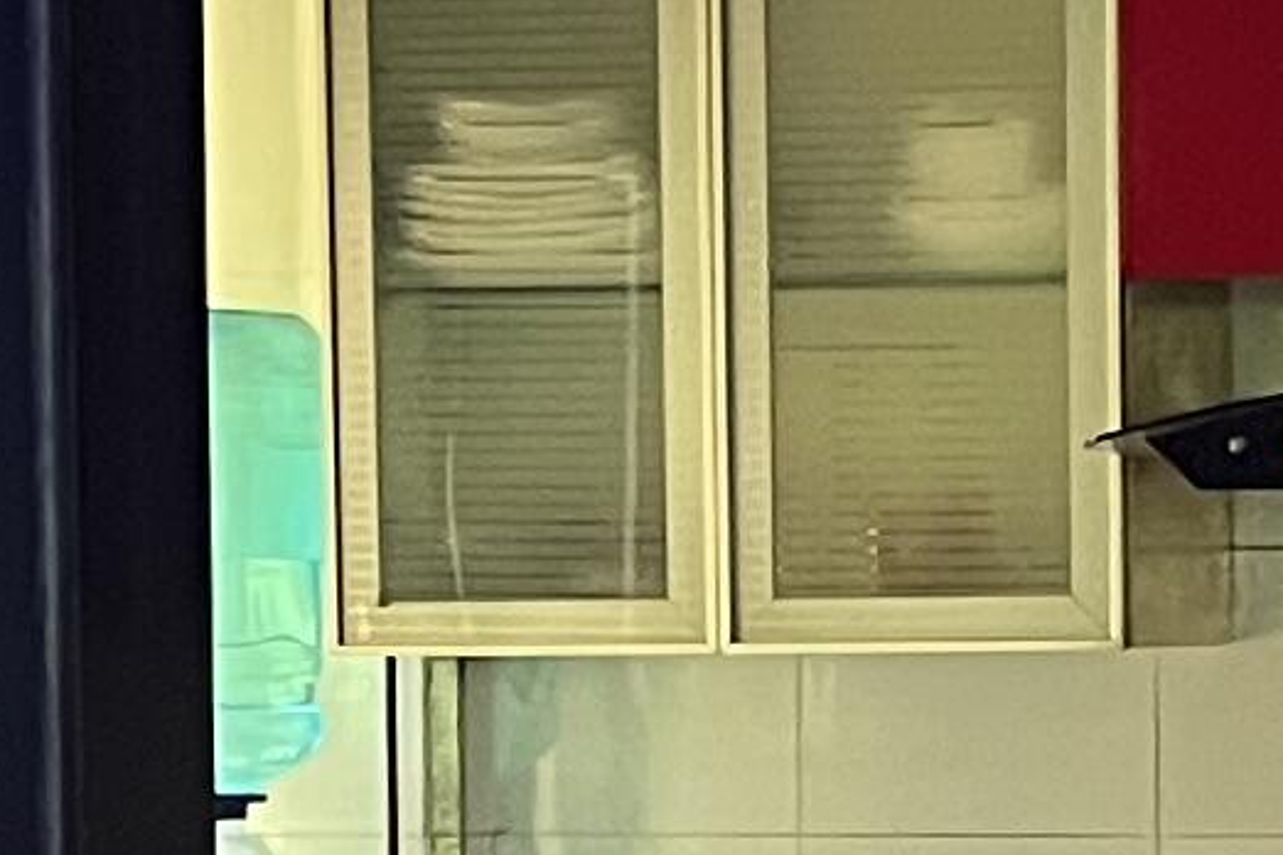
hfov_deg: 9.8
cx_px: 988
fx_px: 7448
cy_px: 1194
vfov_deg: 6.5
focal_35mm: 209
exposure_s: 1/50
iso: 400
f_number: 1.6
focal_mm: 5.1
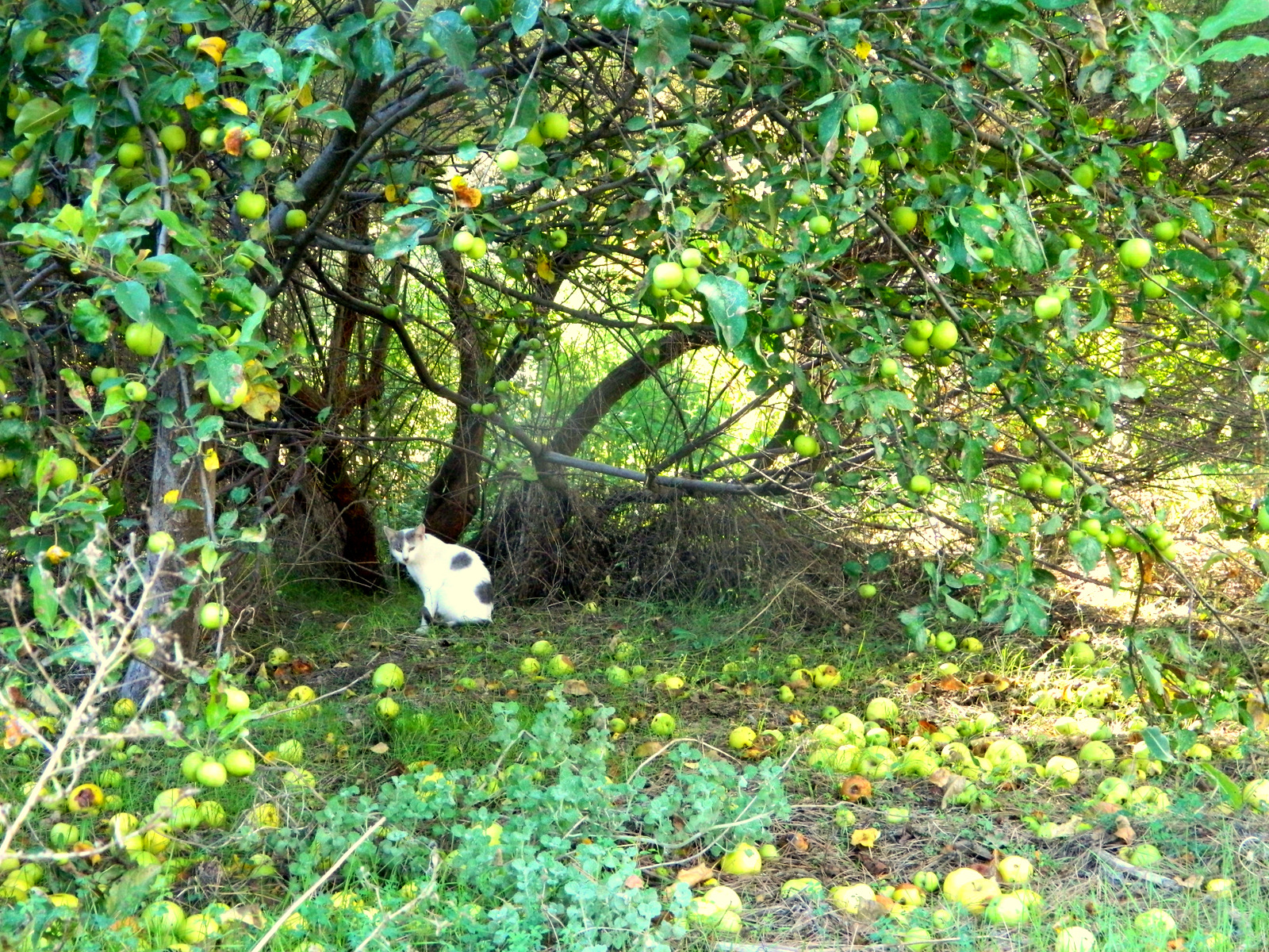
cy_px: 476
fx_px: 2090
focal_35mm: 57
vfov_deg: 25.7
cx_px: 634
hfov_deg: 33.8
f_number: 3.8
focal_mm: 10.2
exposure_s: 1/40
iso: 400
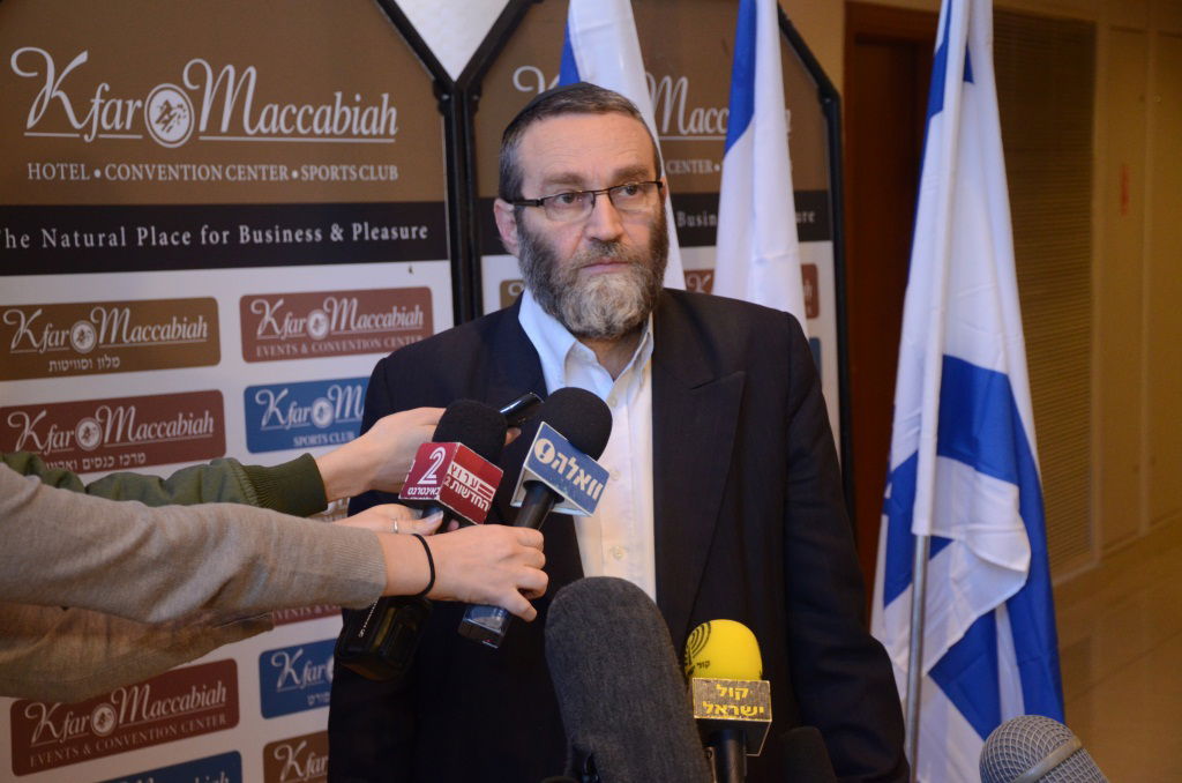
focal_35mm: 78
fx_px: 2555
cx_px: 591
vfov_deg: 17.4
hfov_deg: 26.0
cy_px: 392
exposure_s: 1/50
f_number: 6.3
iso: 1600
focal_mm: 52
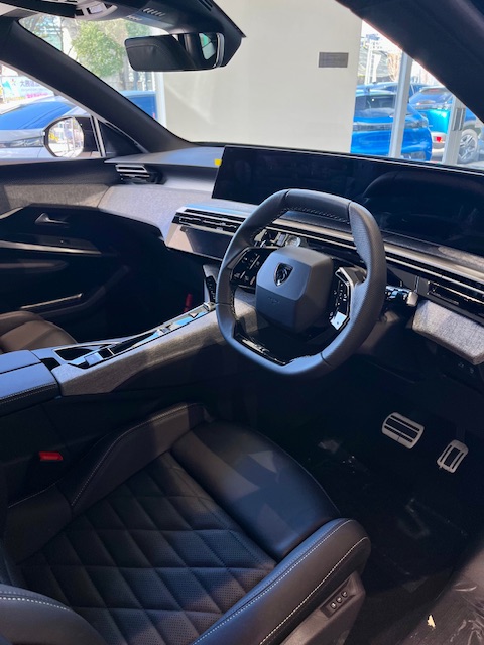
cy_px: 322
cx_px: 242
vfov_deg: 67.3
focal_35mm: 26
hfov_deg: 53.1
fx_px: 485
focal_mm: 5.1
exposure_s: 1/121
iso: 40
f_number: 1.6
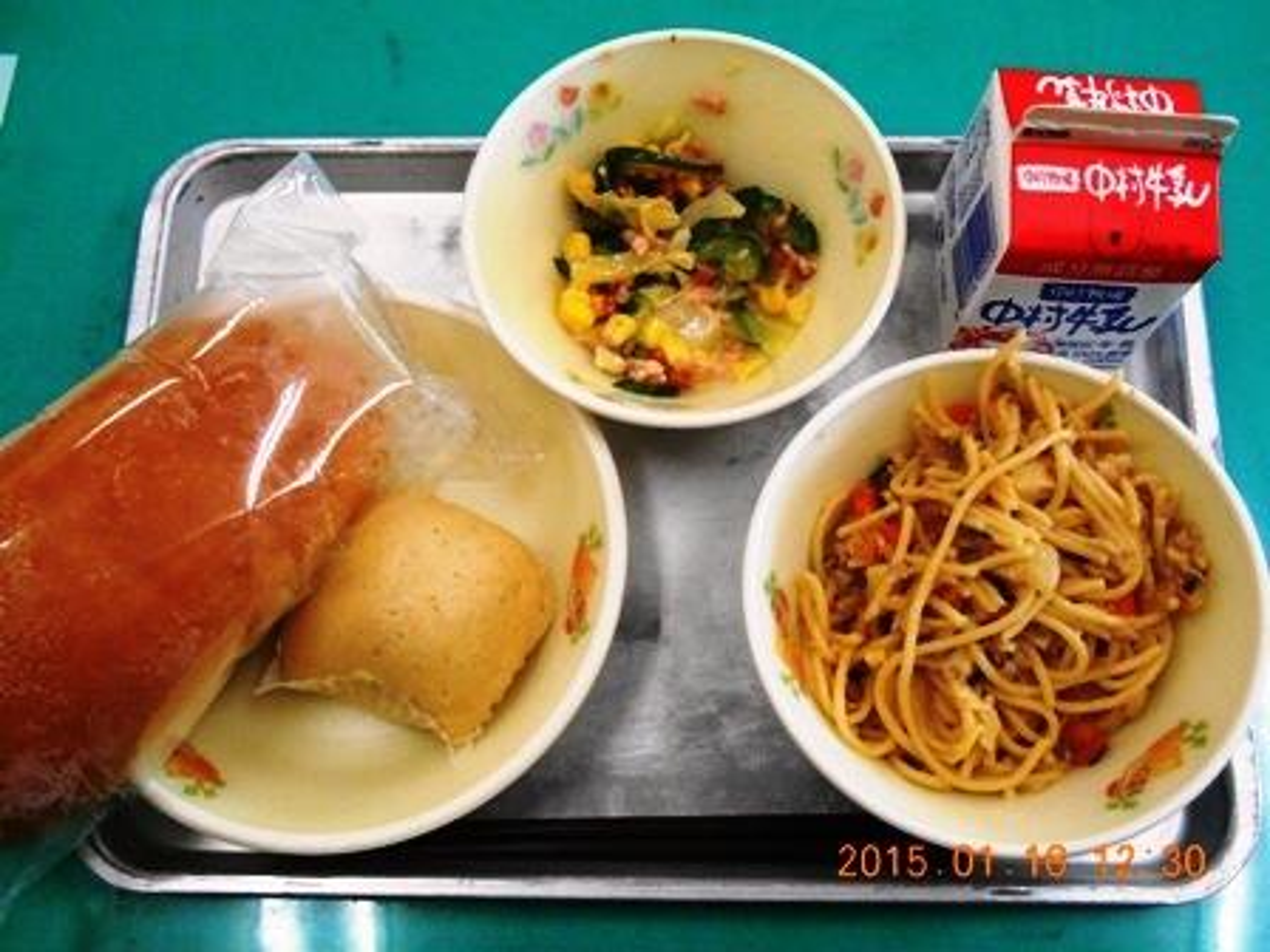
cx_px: 635
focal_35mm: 41
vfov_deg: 35.1
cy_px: 476
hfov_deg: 45.8
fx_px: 1504
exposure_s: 1/160
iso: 400
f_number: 3.9
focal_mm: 7.2
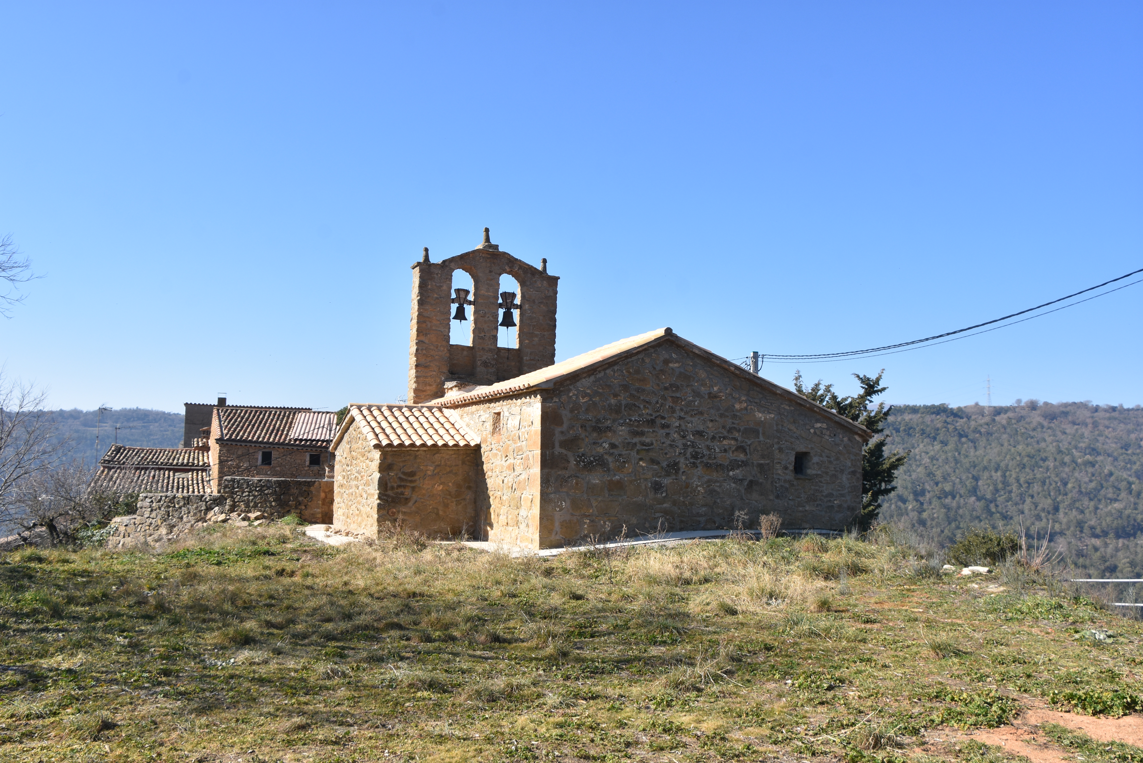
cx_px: 572
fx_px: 1048
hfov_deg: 57.2
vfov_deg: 40.0
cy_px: 382
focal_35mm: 33
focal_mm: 22
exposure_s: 1/400
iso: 250
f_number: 10
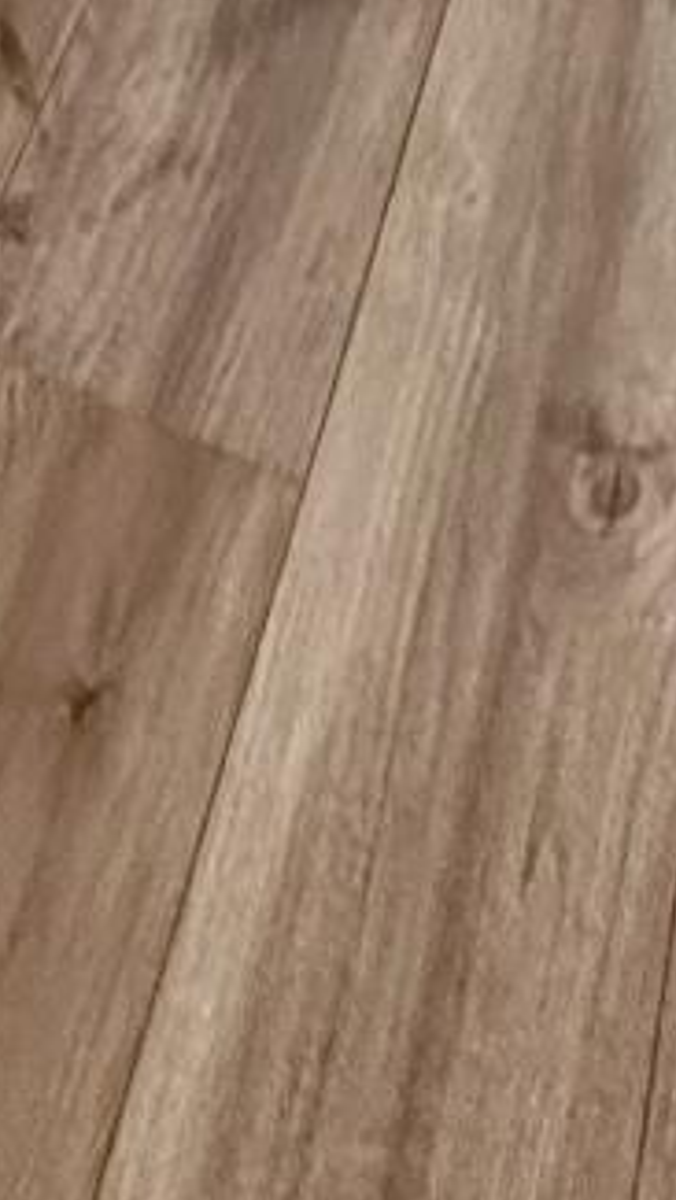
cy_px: -1924
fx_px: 2993
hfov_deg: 12.5
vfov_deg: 13.5
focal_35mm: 94
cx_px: -211
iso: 250
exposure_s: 1/120
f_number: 2.2
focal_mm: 2.22
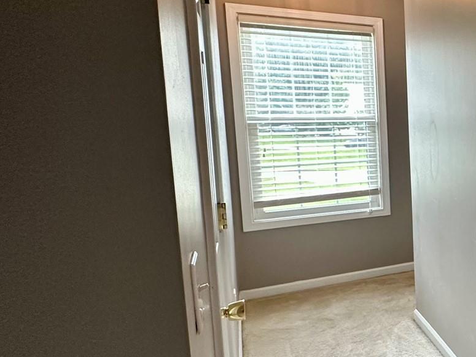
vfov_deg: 38.6
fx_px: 509
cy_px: 163
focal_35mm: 37
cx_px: 618
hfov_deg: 34.9
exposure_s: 1/60
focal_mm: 2.22
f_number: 2.2
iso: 200
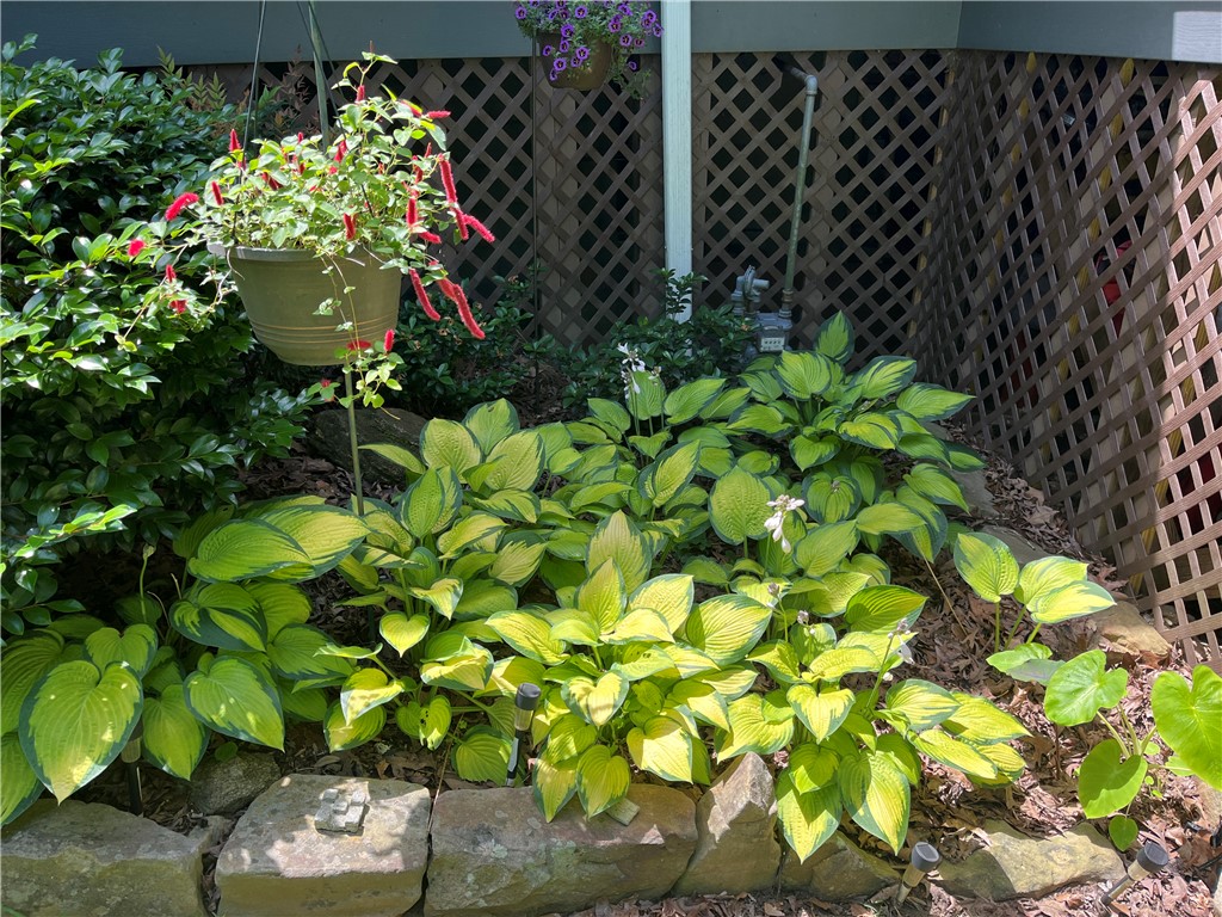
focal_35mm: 26
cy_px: 458
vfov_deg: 53.1
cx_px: 611
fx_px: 918
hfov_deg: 67.3
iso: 50
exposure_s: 1/508
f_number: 1.6
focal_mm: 5.1
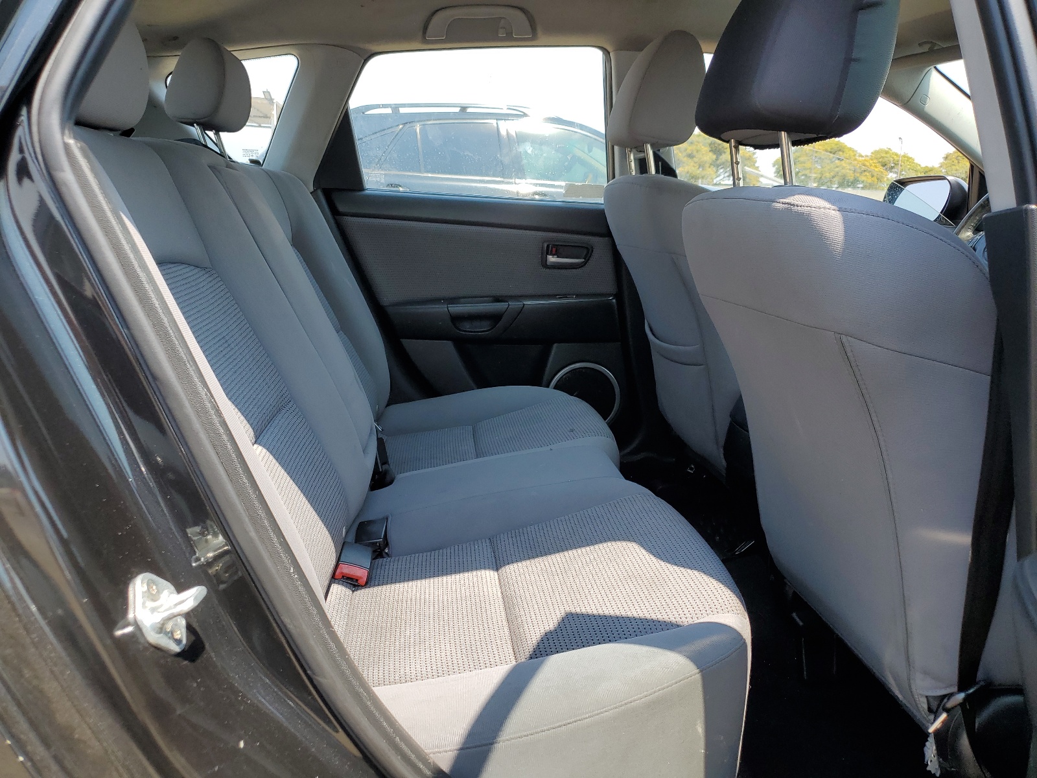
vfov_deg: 53.1
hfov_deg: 67.3
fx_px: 779
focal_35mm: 26
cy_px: 389
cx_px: 518
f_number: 1.5
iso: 50
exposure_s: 1/714
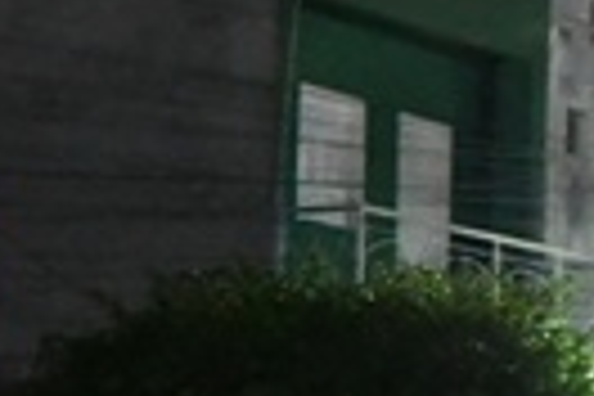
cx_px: -333
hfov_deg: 9.5
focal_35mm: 209
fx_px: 3448
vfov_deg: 6.4
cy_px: 686
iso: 8000
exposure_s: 1/80
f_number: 5
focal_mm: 18
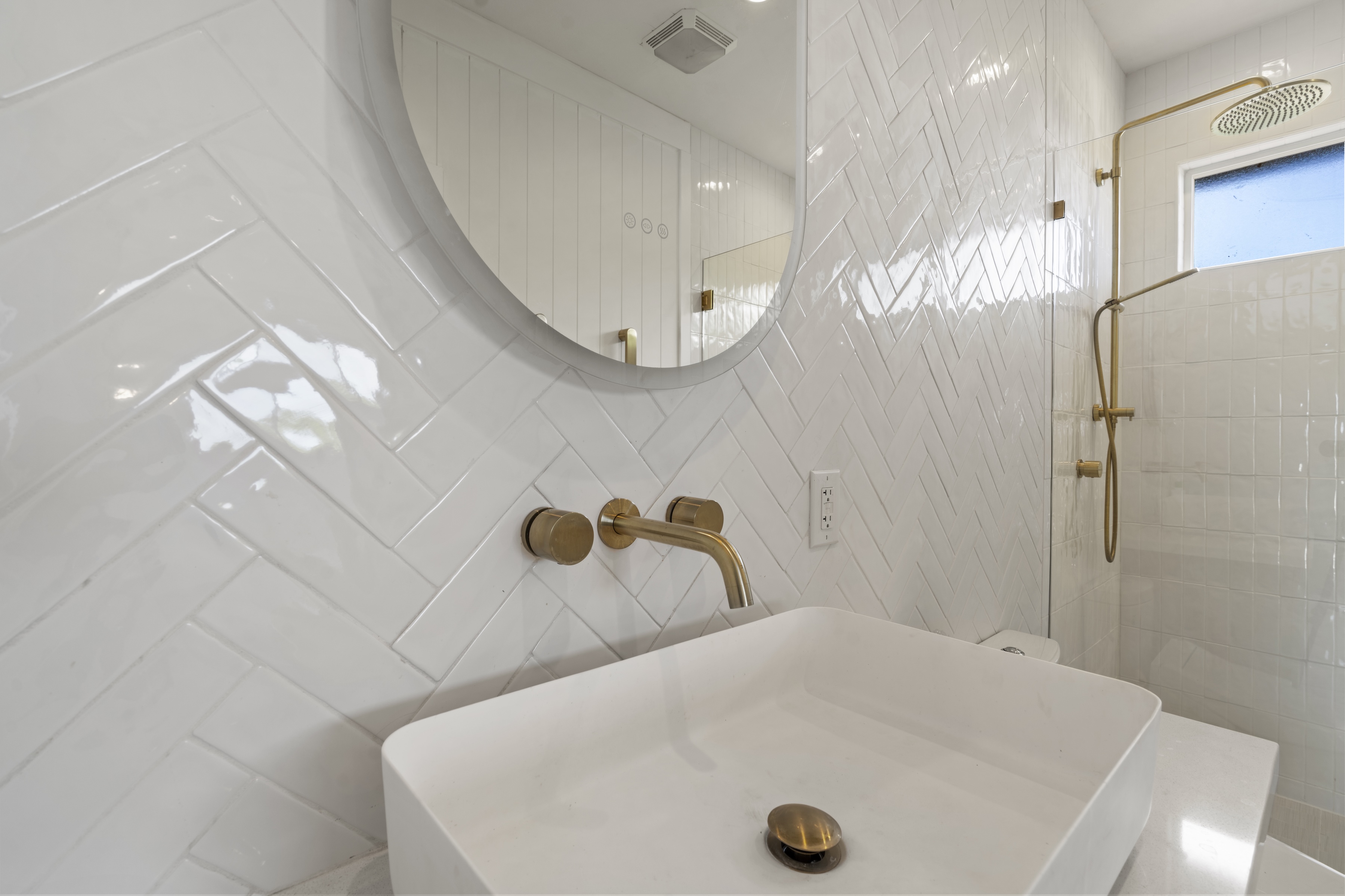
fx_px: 598
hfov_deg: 96.7
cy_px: 448
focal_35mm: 16
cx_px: 672
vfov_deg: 73.7
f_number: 8
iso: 100
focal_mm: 16
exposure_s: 1/4
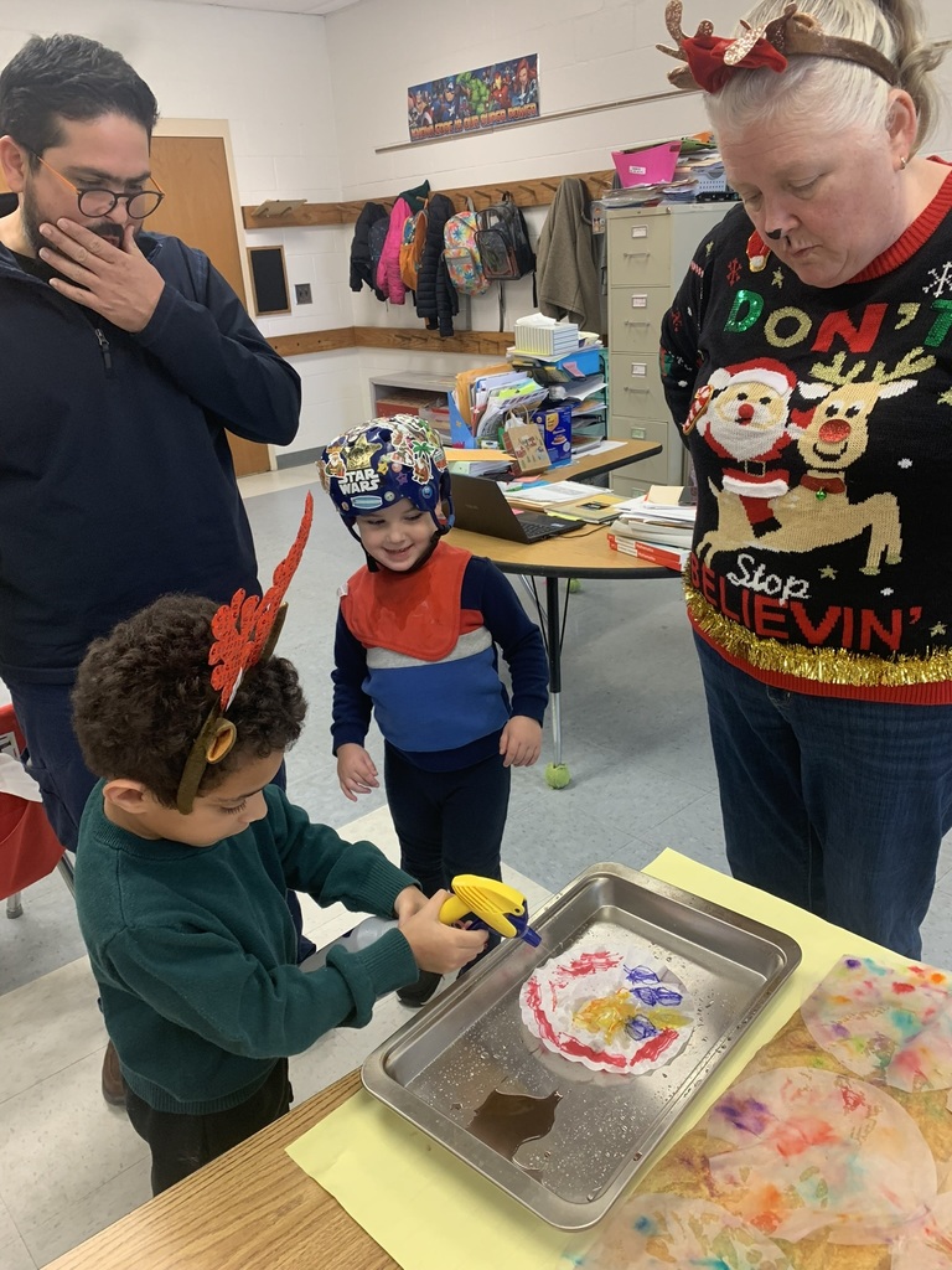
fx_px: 953
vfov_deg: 67.3
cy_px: 635
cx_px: 476
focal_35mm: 26
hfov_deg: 53.1
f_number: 1.8
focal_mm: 4.25
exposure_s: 1/60
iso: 160
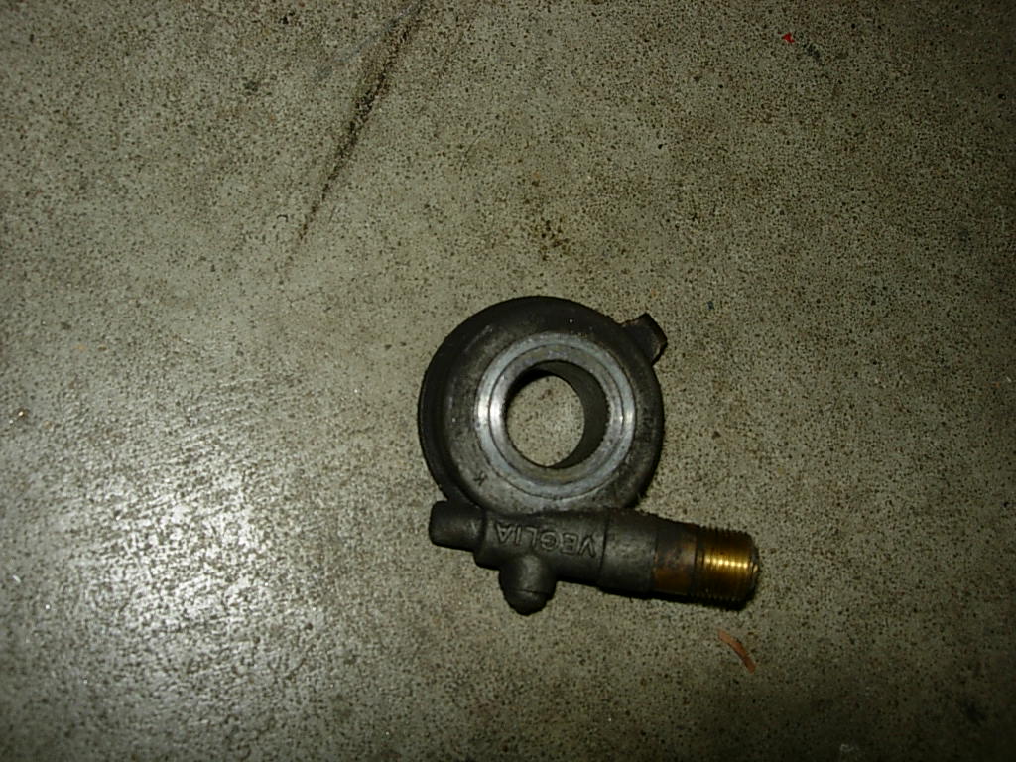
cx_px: 508
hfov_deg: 49.0
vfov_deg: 37.7
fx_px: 1115
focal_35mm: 38
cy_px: 381
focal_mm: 7.8
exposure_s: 1/64
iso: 100
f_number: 4.8
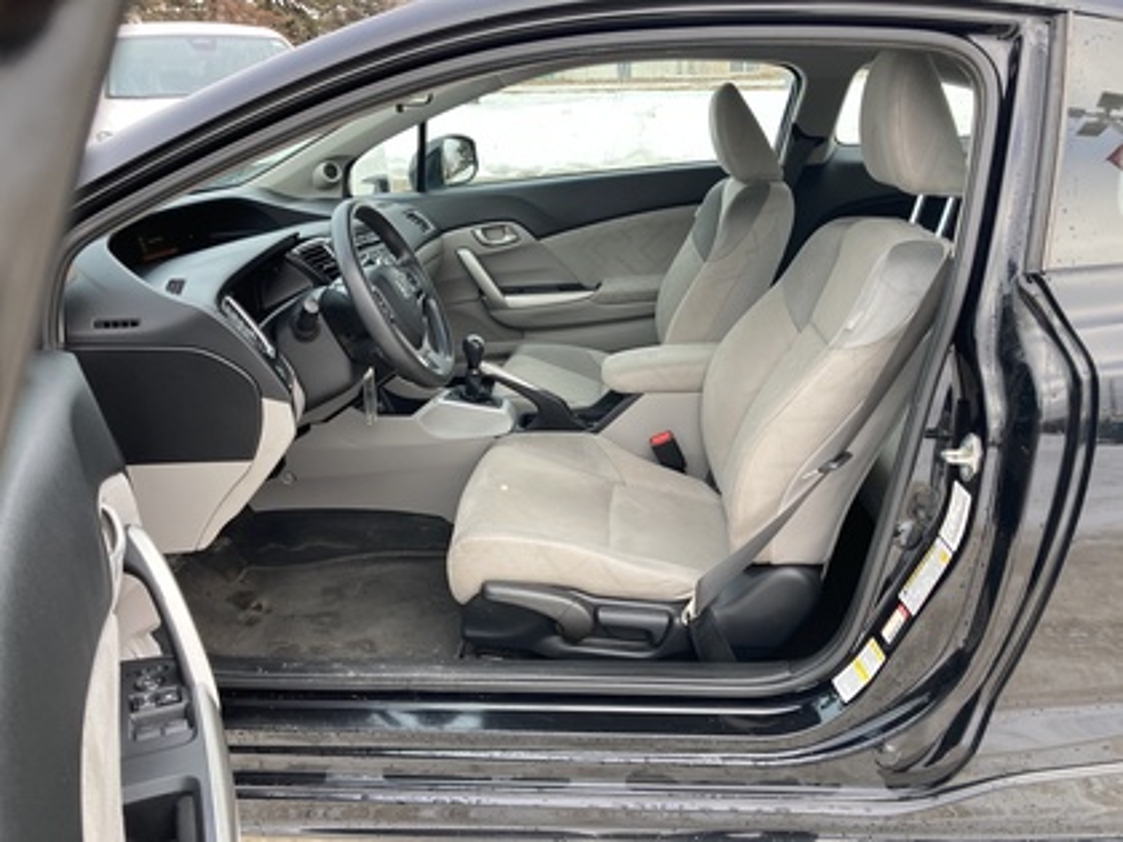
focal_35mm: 28
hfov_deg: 63.4
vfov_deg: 49.7
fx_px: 908
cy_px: 421
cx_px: 562
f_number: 1.8
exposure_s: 1/121
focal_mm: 3.99
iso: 40
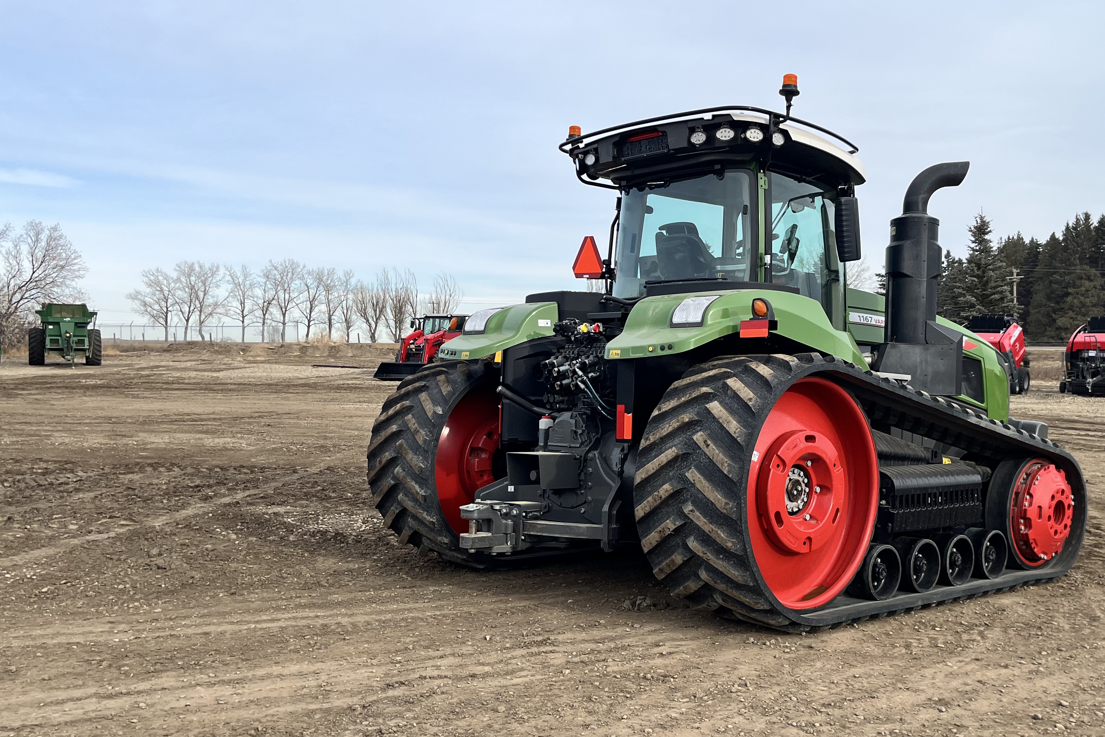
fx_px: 1136
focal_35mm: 37
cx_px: 695
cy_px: 416
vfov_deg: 35.9
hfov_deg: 51.3
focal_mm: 5.1
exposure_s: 1/2101
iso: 50
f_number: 1.6
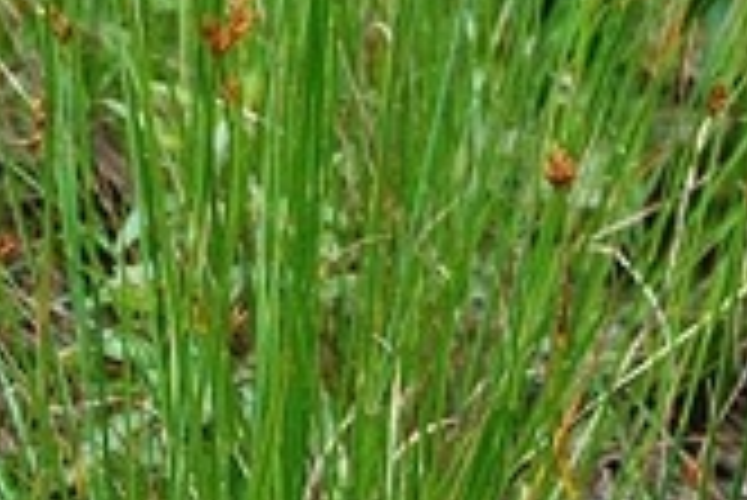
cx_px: 436
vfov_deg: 7.1
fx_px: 3942
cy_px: -383
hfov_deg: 10.8
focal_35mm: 190
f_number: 8
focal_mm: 35
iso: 800
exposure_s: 1/250
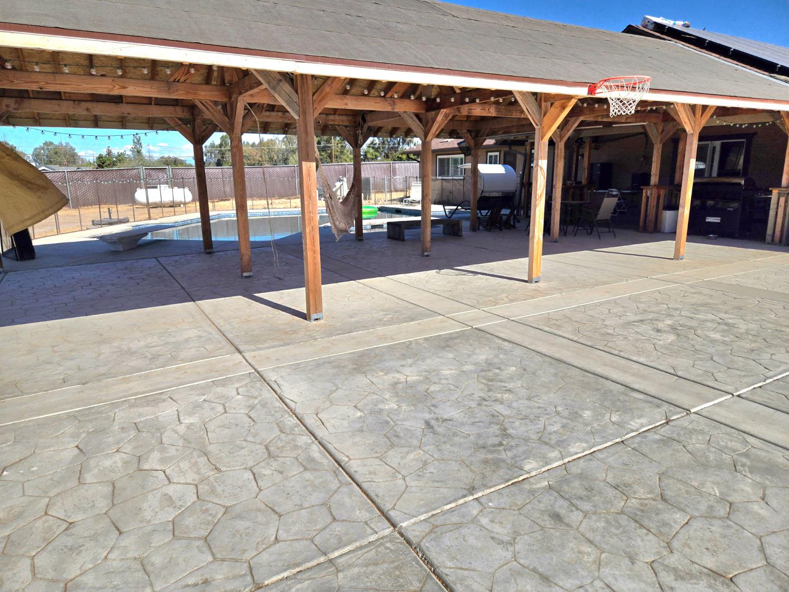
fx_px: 524
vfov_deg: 58.9
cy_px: 296
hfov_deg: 73.9
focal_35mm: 23
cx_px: 394
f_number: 1.8
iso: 25
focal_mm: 5.4
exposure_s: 1/3333
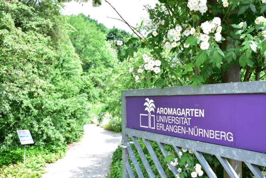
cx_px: 133
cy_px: 89
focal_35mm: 35
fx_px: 259
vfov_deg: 37.9
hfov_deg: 54.4
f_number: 5.6
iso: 200
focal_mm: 35
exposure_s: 1/125
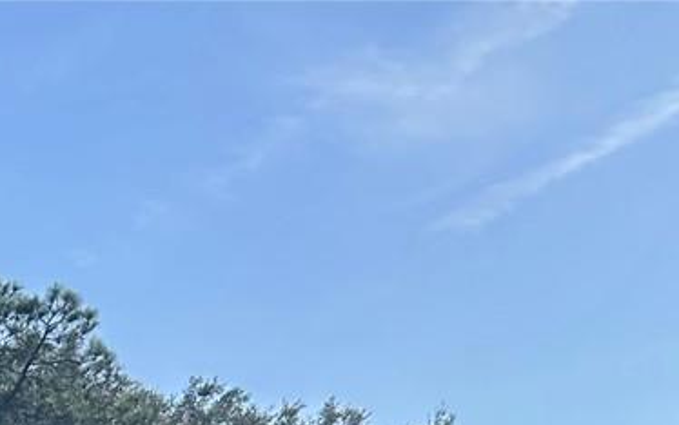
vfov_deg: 9.6
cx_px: -218
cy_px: 1088
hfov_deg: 16.6
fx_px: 2184
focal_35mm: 118
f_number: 1.5
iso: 50
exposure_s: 1/3460
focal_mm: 5.7
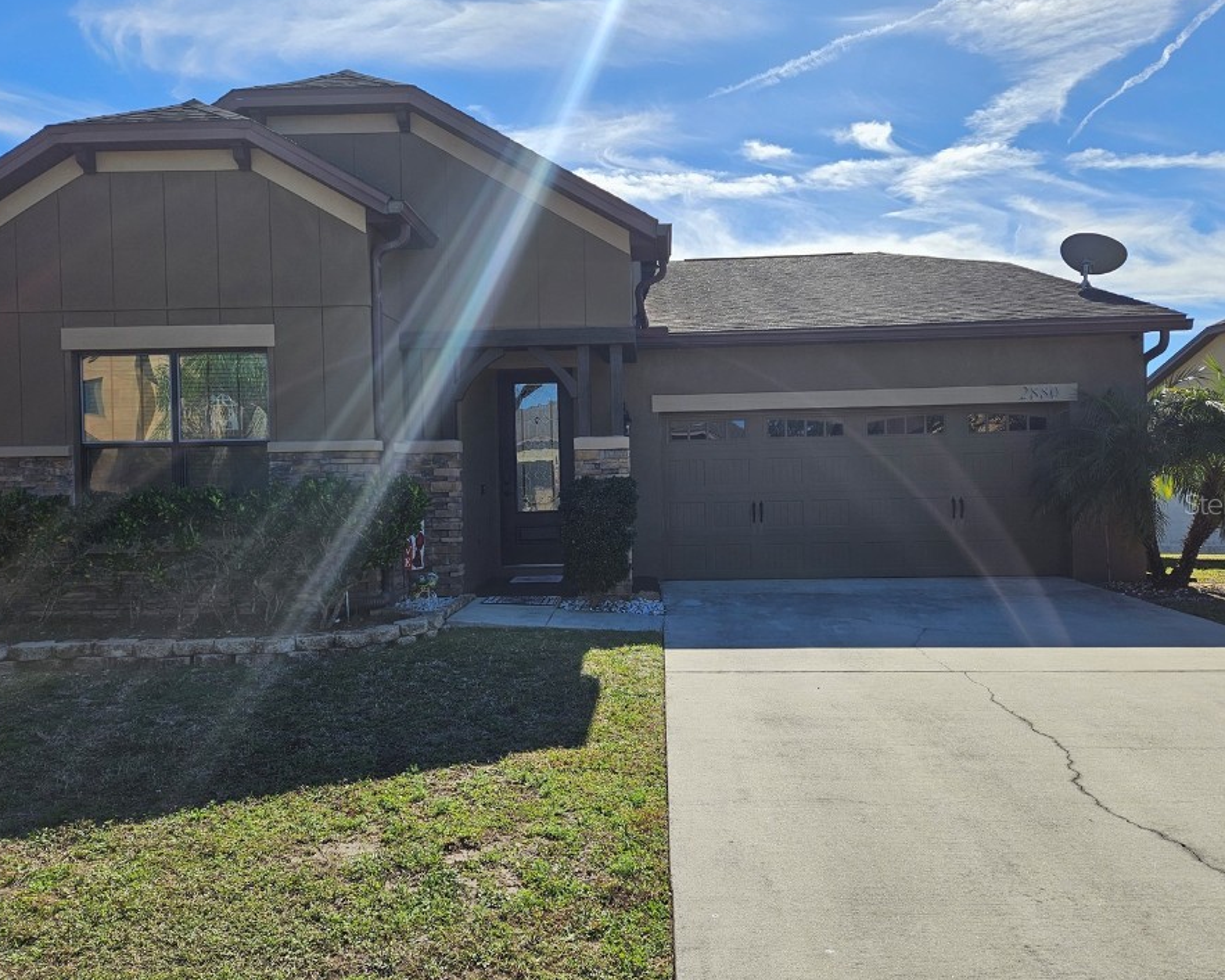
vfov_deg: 54.9
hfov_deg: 66.0
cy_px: 503
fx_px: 943
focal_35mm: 26
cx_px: 606
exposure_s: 1/1894
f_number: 1.8
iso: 25
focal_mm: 5.4
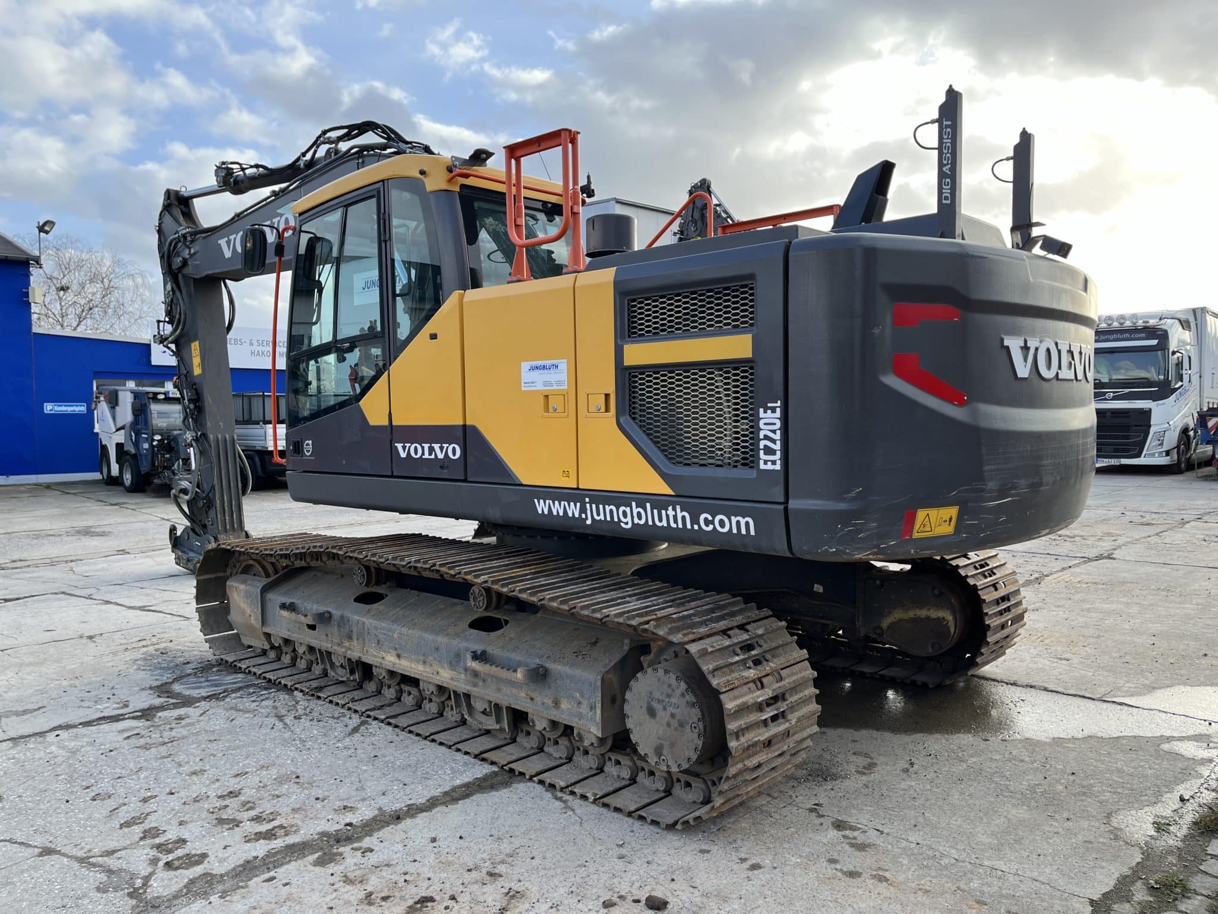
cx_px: 609
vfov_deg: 53.1
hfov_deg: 67.3
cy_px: 457
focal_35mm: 26
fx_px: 915
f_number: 1.6
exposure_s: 1/751
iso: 50
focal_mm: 5.1
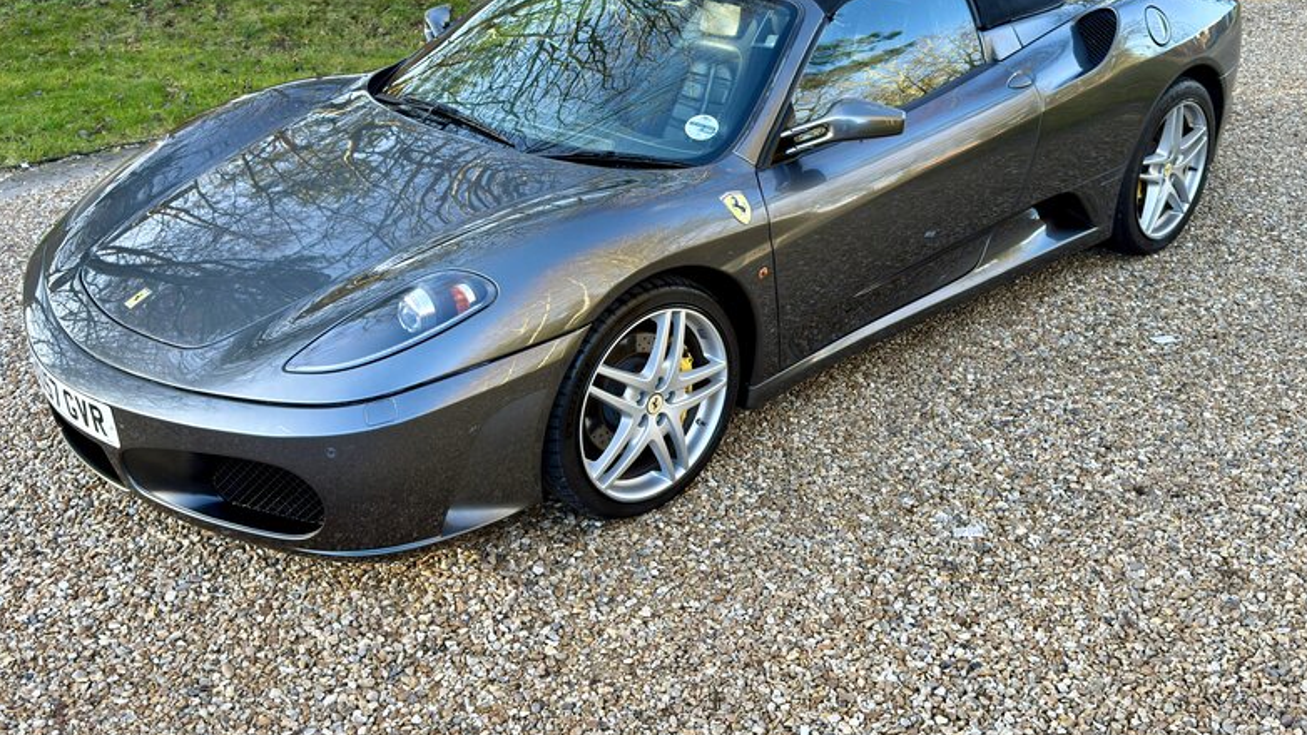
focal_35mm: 39
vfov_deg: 30.4
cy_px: 296
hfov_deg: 51.6
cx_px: 657
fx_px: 1352
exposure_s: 1/157
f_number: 1.78
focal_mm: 6.76
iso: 50
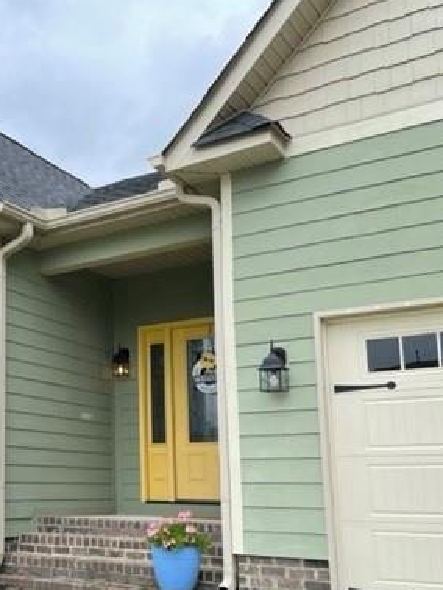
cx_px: 28
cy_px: 368
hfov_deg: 31.1
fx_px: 750
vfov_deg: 42.6
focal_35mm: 44
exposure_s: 1/888
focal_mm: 4.2
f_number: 1.6
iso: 50
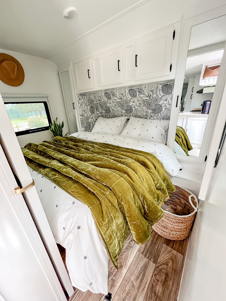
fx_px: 113
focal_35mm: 13
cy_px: 150
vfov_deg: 106.2
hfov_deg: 89.9
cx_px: 113
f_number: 1.8
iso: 640
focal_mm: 1.57
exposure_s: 1/60
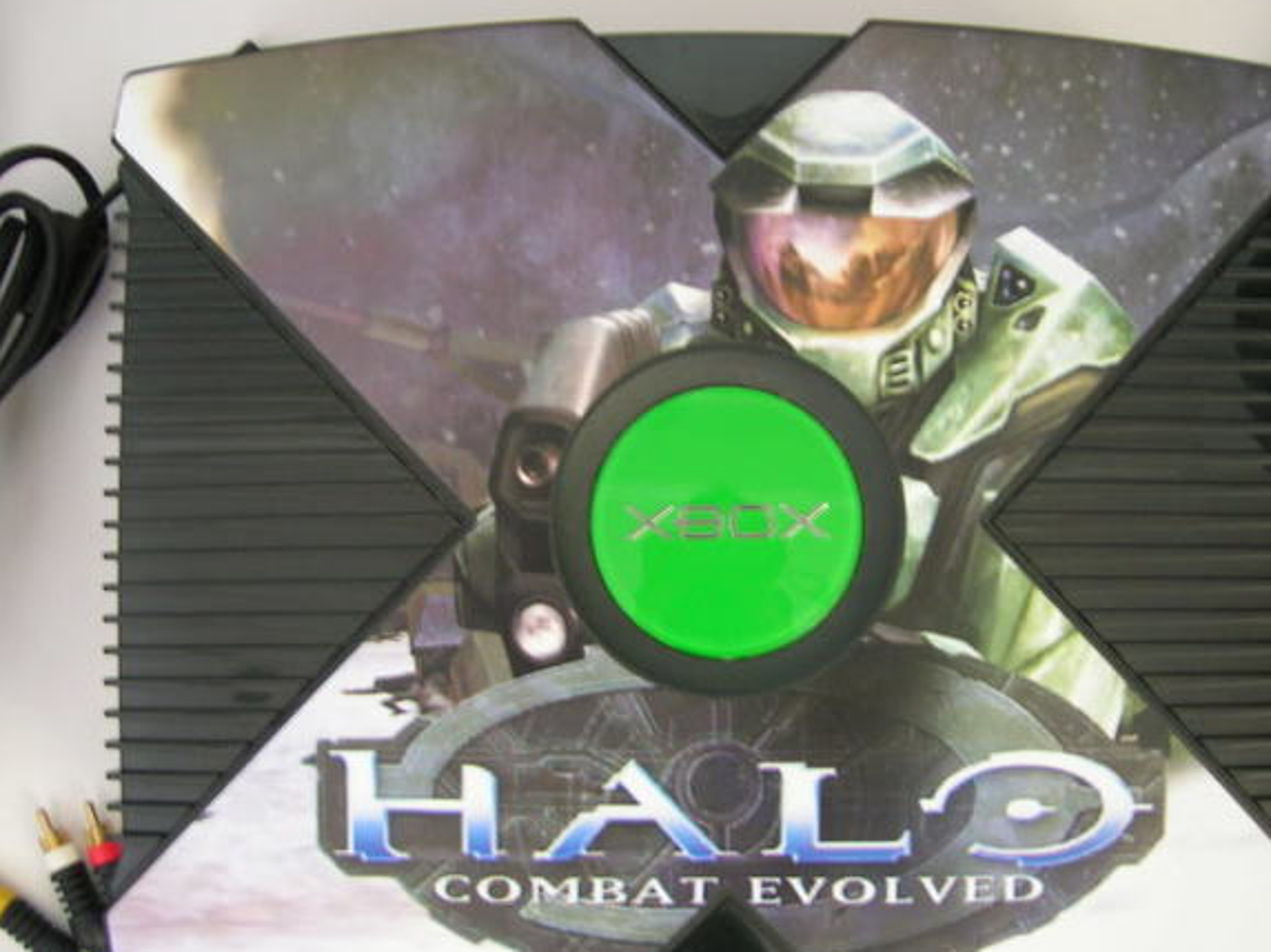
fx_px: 1394
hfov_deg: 49.0
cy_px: 518
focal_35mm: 38
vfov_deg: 37.7
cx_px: 672
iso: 175
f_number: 2.9
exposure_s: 1/3.2
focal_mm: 5.7
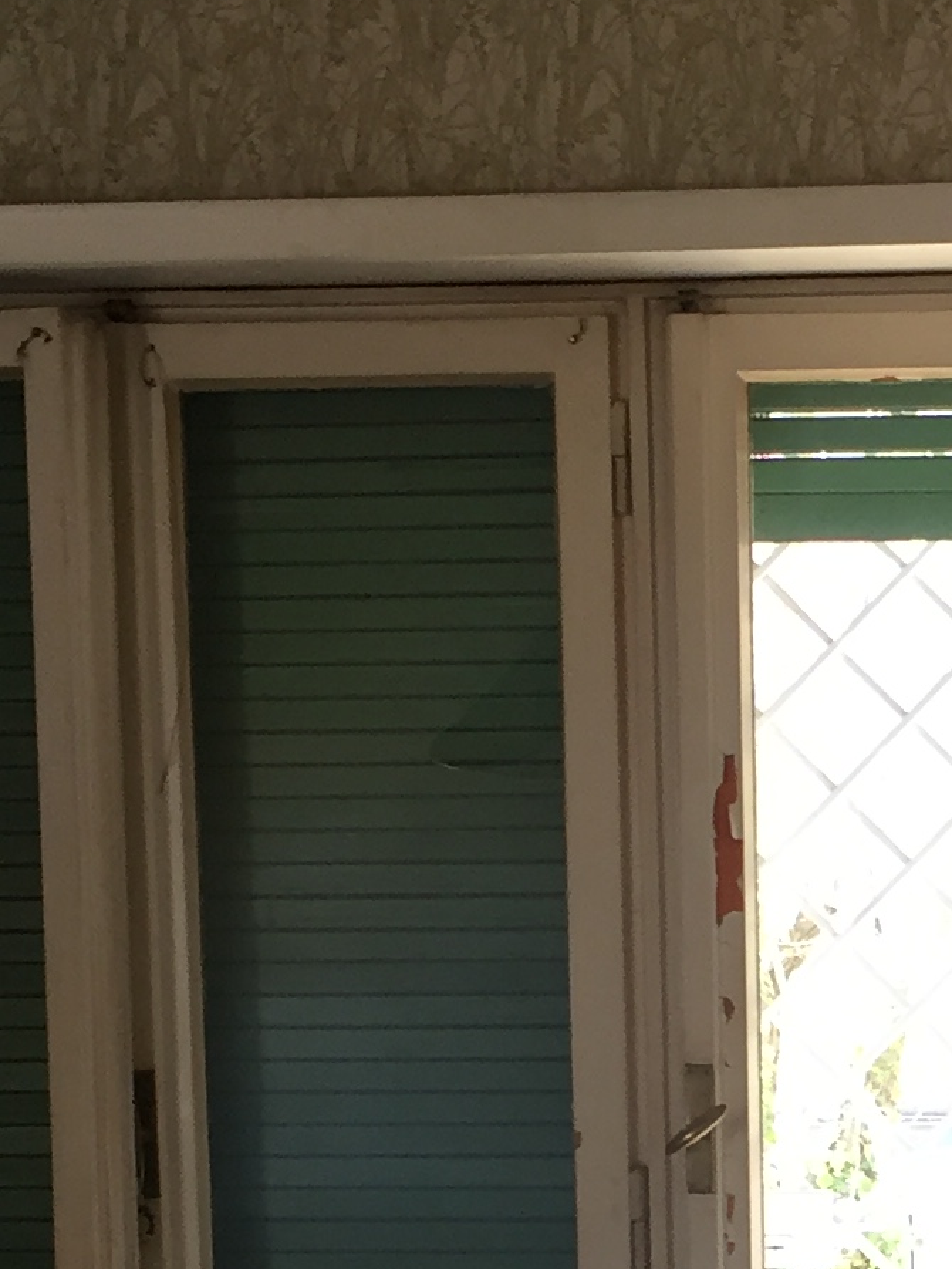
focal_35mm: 106
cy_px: 1388
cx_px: 989
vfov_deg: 17.9
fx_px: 3886
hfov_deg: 13.7
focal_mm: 4.15
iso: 32
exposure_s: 1/33
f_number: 2.2
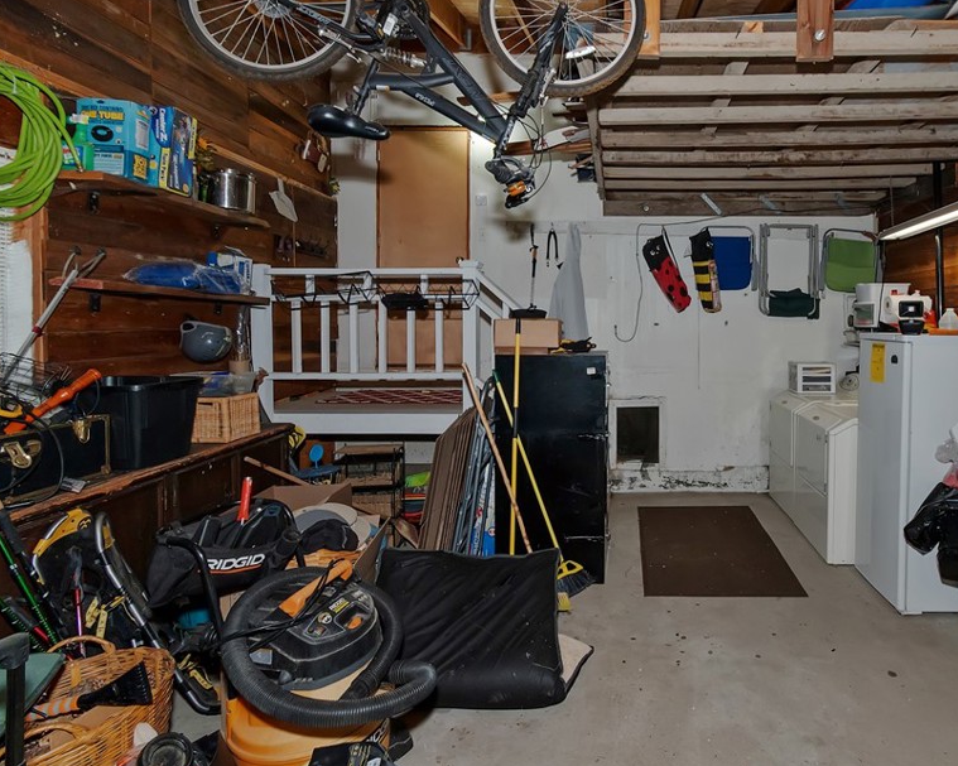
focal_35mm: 19
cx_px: 627
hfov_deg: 80.9
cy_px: 344
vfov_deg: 70.7
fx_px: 539
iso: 400
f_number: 8
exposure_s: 1/30
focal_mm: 10
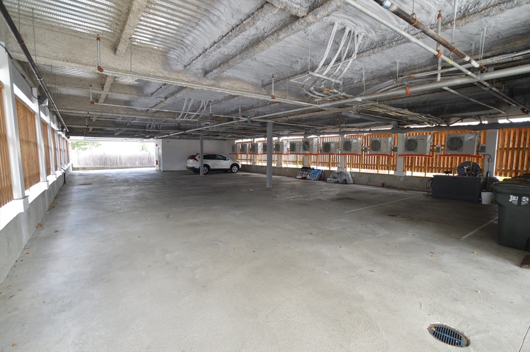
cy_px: 176
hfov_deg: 95.0
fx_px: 243
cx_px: 265
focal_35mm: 16
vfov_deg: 72.0
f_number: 4.5
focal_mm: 11
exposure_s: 1/60
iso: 560
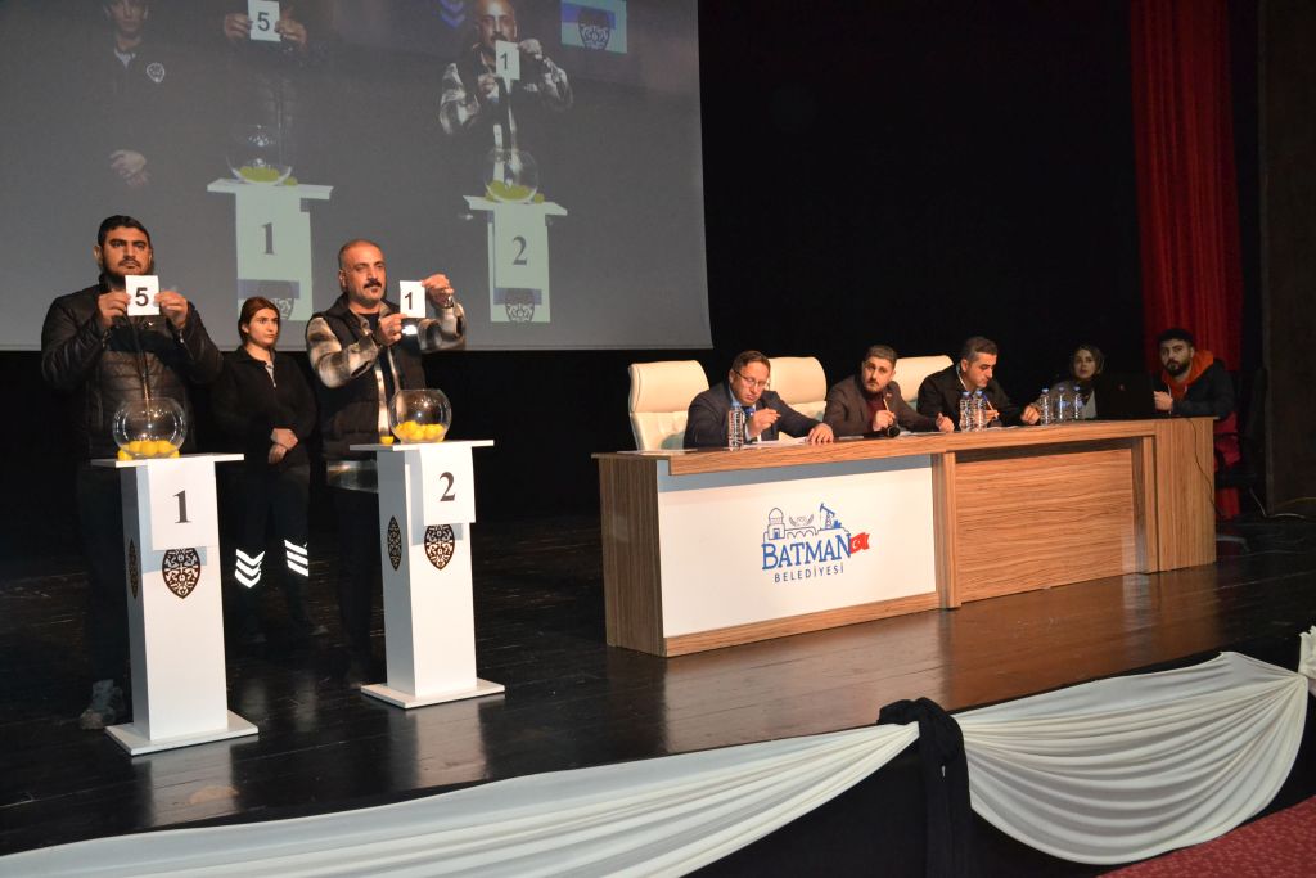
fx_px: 1316
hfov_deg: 53.1
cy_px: 439
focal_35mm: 36
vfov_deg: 36.9
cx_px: 658
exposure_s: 1/60
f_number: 3.8
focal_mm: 24
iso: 3200
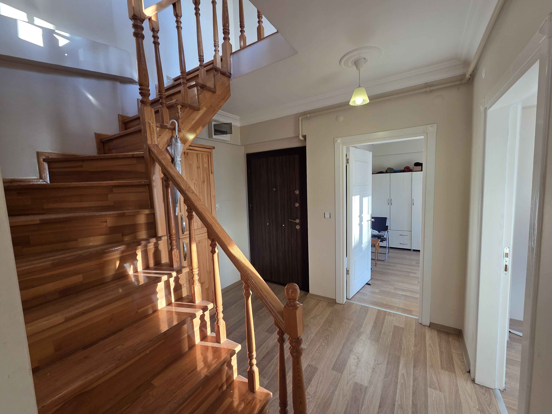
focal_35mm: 13
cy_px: 207
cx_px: 276
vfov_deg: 89.9
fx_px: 207
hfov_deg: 106.2
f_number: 2.2
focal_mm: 2.2
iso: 125
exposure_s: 1/100
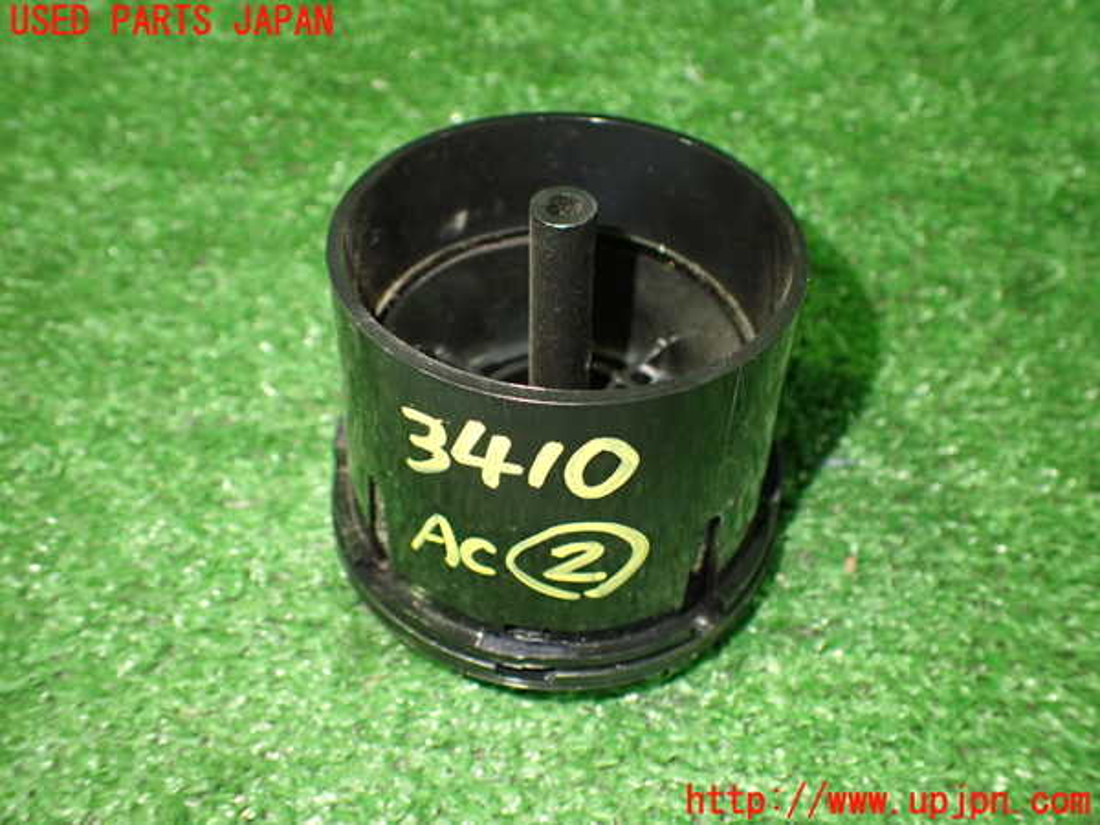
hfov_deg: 60.0
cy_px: 412
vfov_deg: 46.8
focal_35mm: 30
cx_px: 550
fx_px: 953
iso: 800
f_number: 2.3
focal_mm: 5.4
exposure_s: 1/40
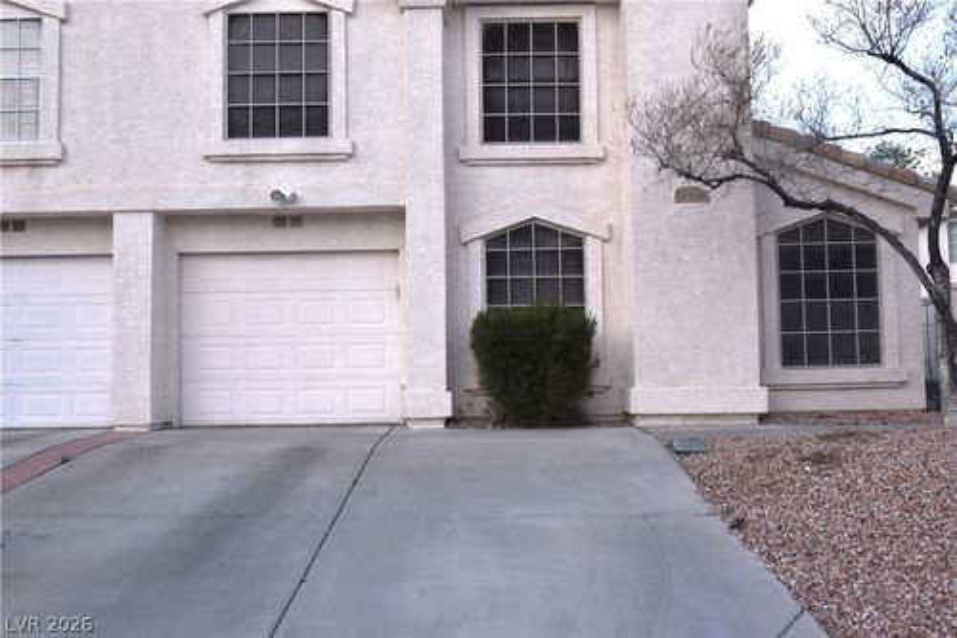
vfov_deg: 43.6
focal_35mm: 30
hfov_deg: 61.9
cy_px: 319
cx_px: 478
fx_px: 797
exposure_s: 1/250
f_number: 10
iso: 400
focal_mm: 20
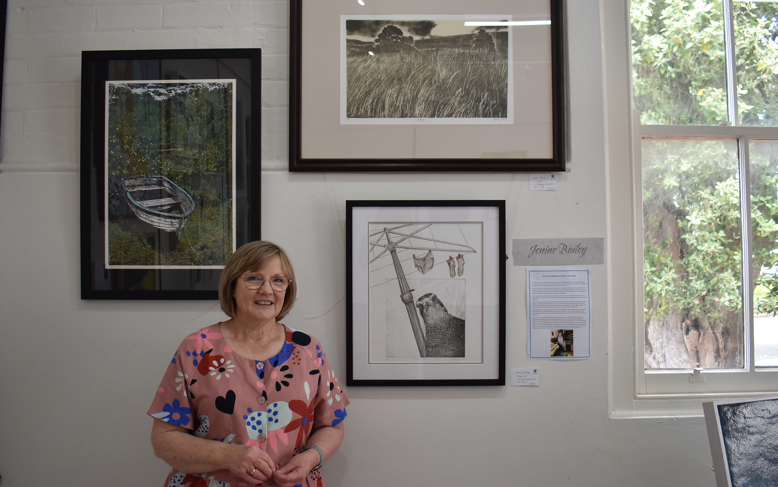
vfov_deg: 38.8
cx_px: 389
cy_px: 227
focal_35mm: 33
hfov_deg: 58.9
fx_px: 689
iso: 640
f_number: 3.8
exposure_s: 1/250
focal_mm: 21
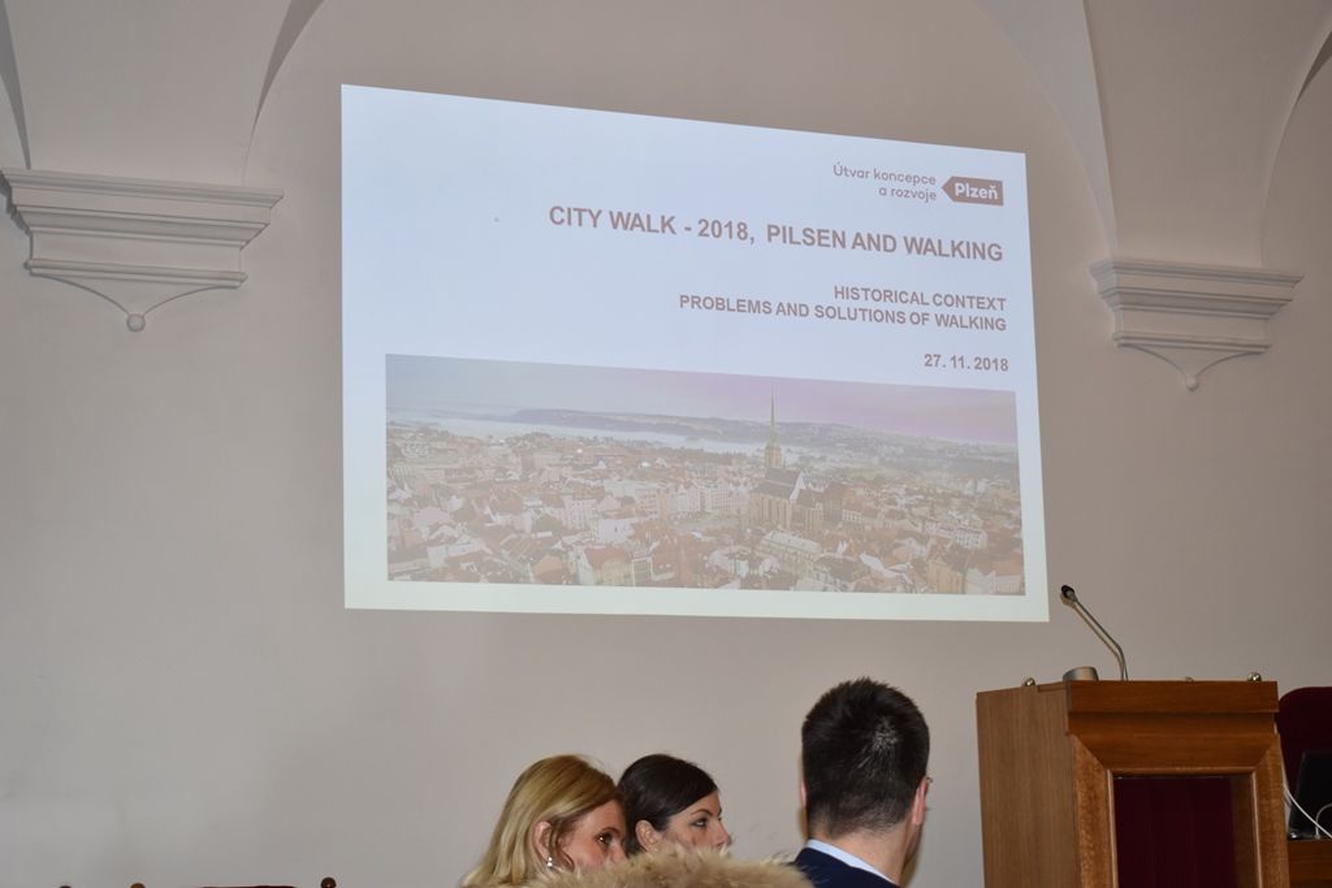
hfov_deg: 31.9
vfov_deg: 21.6
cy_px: 444
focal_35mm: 63
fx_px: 2331
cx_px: 666
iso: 360
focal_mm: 42
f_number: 5
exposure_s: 1/60
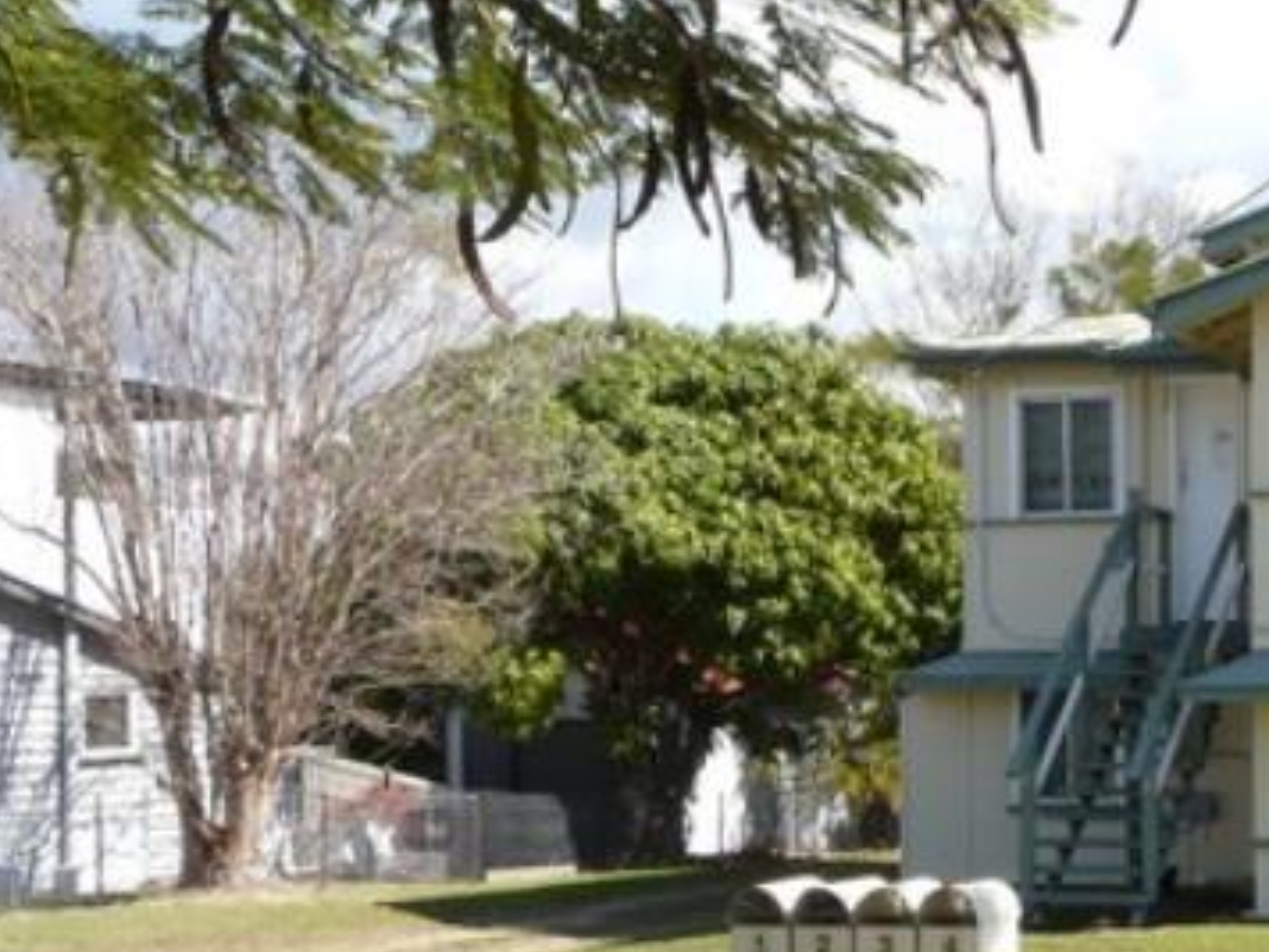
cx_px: 1347
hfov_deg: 28.3
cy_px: 635
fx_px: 2310
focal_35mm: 63
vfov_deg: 23.2
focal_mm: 4.6
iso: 100
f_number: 5.6
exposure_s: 1/200
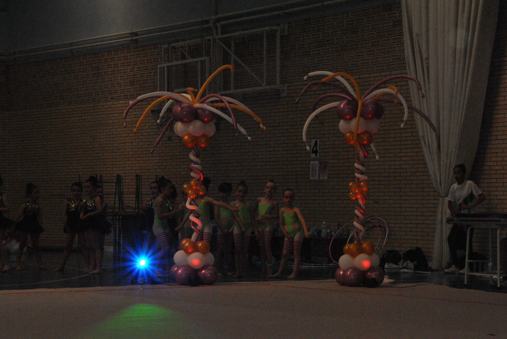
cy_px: 185
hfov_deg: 19.1
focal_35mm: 107
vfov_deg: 12.8
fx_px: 1509
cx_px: 247
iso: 800
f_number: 20
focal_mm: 62
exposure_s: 1/200
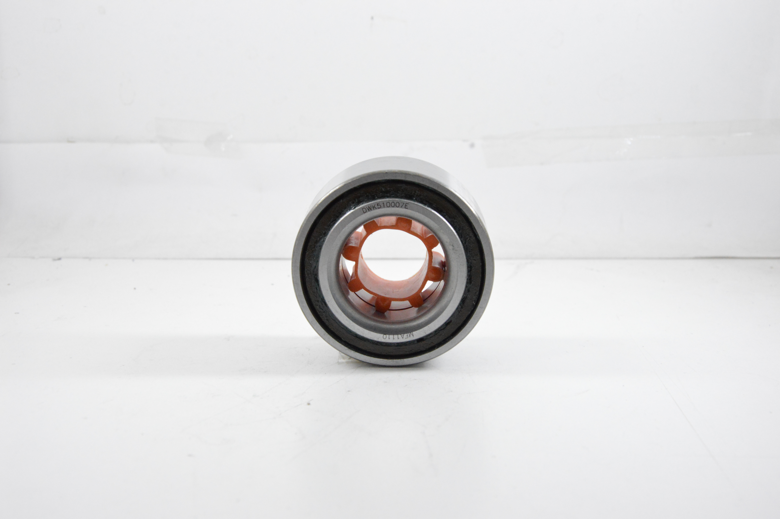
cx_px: 390
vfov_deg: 23.7
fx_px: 1234
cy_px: 260
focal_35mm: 57
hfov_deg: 35.1
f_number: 7.1
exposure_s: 1/100
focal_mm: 38
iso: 3200
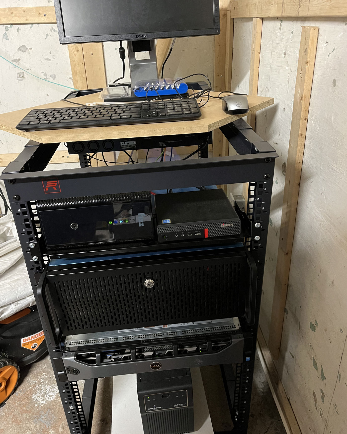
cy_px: 199
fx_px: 359
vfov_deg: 62.1
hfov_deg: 51.5
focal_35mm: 28
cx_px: 175
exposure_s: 1/30
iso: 500
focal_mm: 5.1
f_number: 1.6
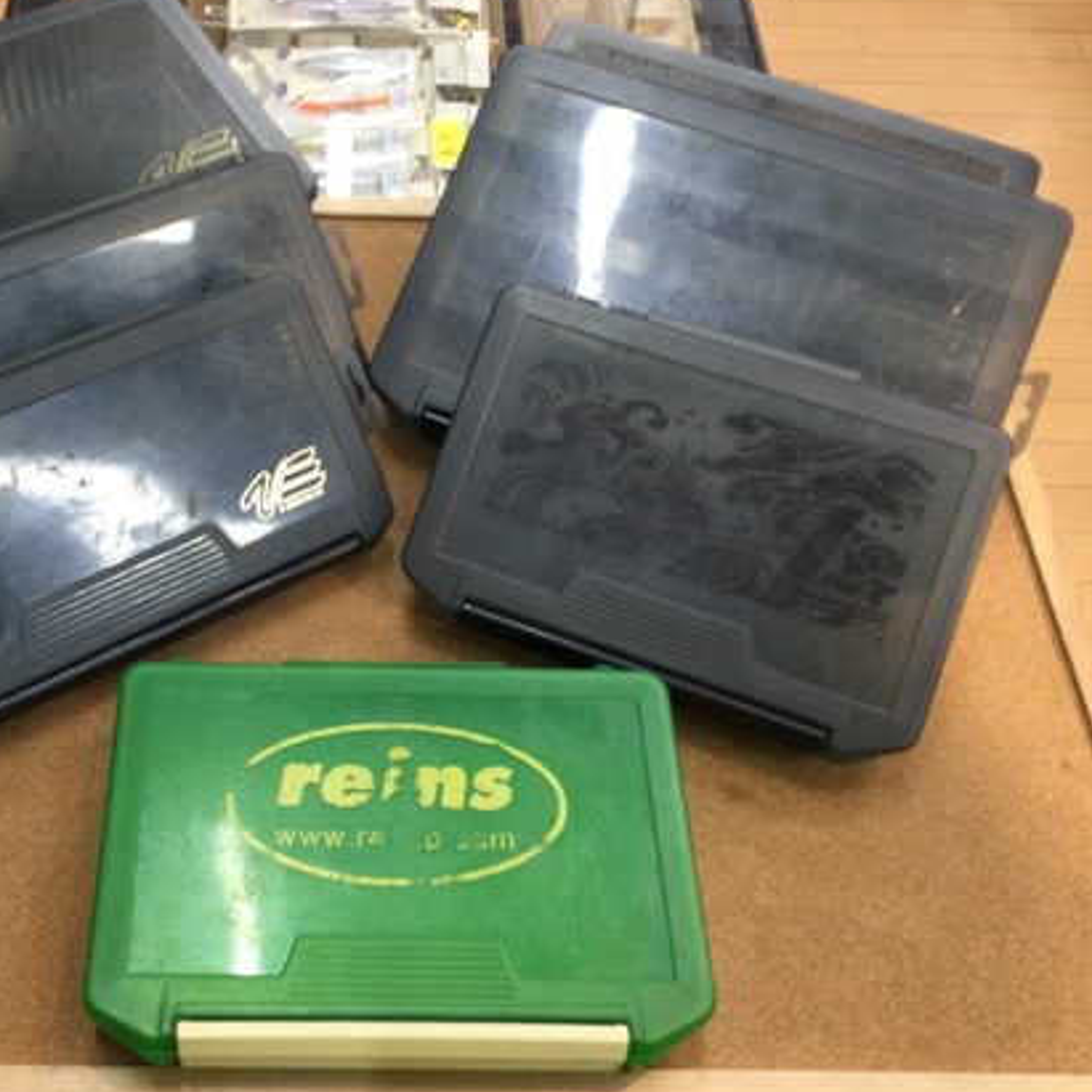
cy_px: 515
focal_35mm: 40
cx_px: 361
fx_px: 1428
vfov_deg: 41.8
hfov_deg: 41.3
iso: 40
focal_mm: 3.3
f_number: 2.4
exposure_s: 1/30
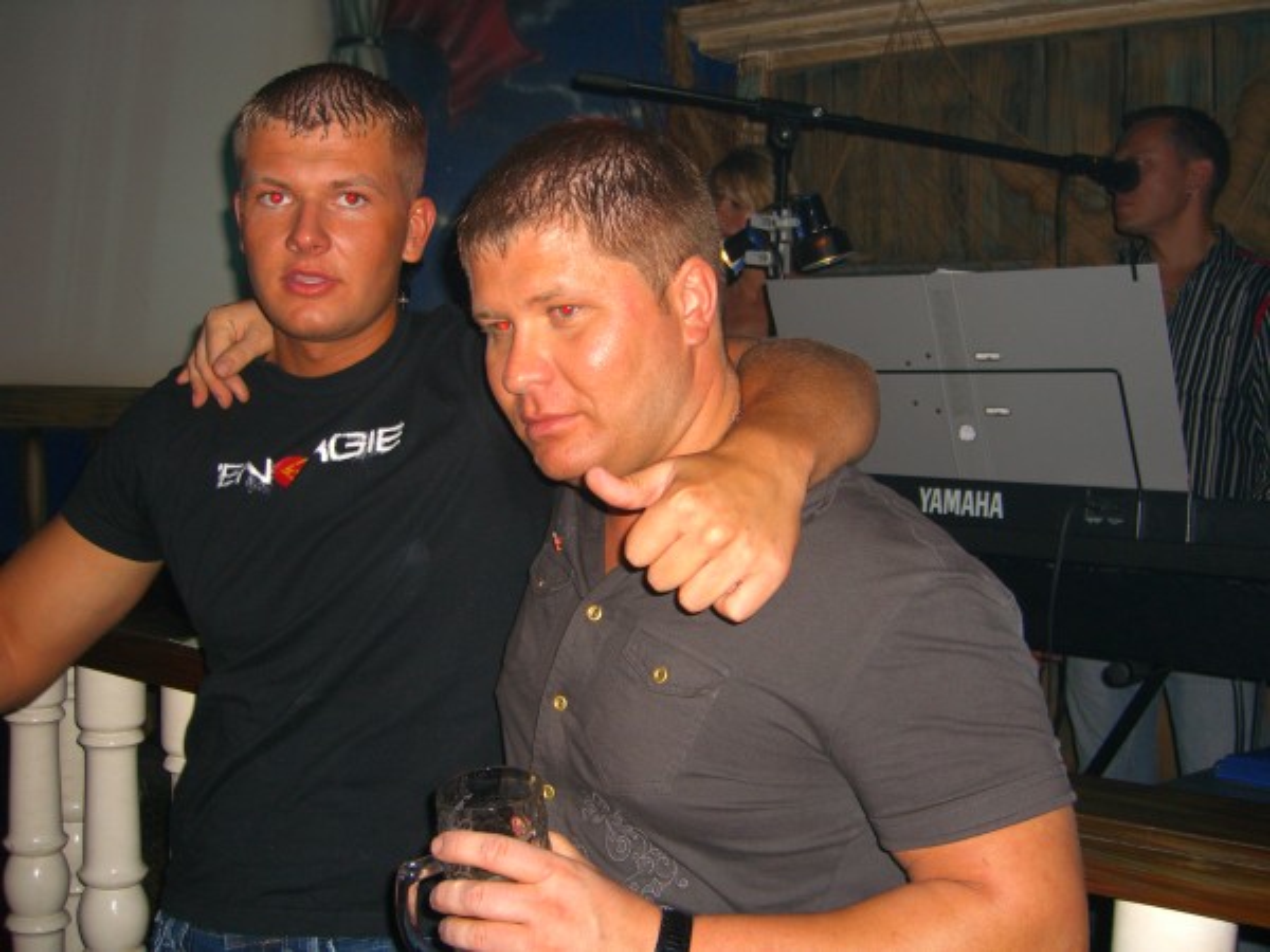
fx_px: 1394
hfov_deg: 49.0
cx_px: 635
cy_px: 476
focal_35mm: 38
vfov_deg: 37.7
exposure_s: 1/60
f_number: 2.8
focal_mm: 7.9
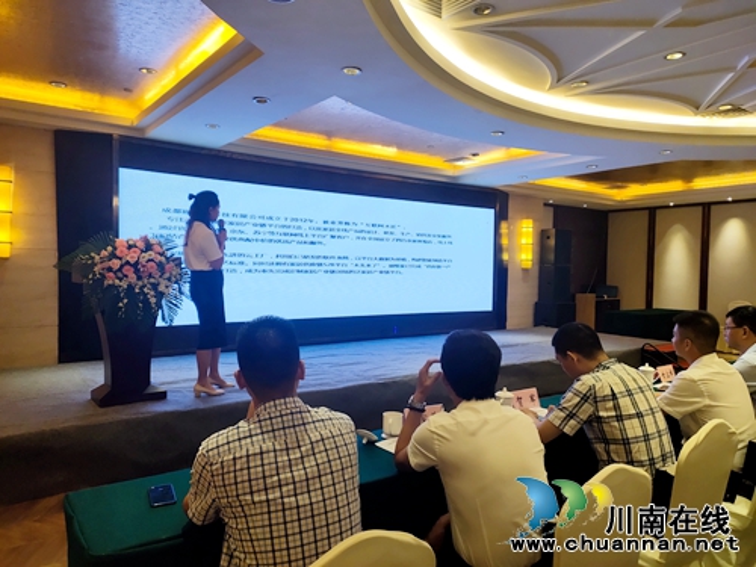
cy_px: 284
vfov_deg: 58.9
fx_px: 502
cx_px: 378
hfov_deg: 73.9
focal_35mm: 23
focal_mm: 4.76
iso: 469
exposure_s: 1/100
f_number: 1.79
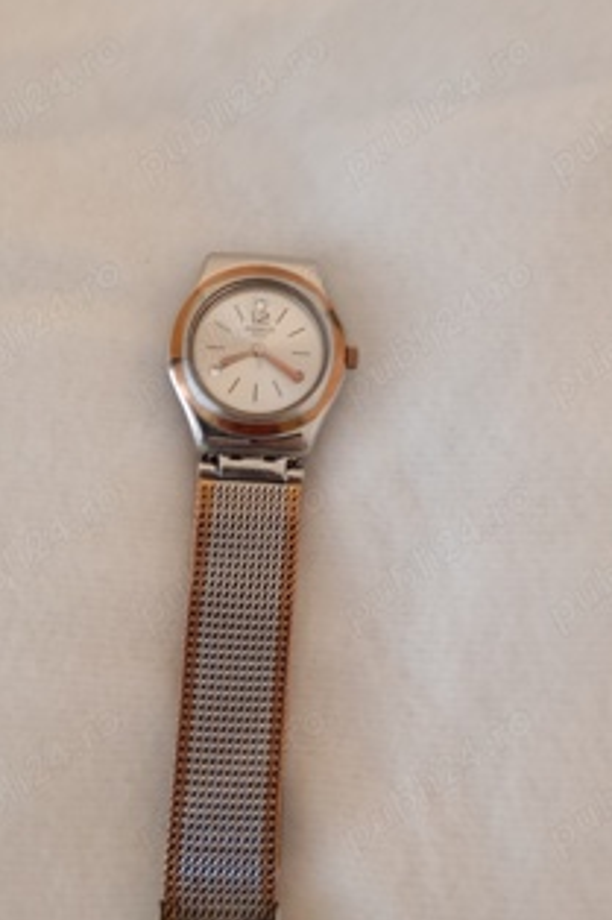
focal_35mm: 37
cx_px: 334
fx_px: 944
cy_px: 378
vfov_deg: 51.6
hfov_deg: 35.9
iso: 1304
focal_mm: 4.27
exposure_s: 1/20
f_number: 1.8
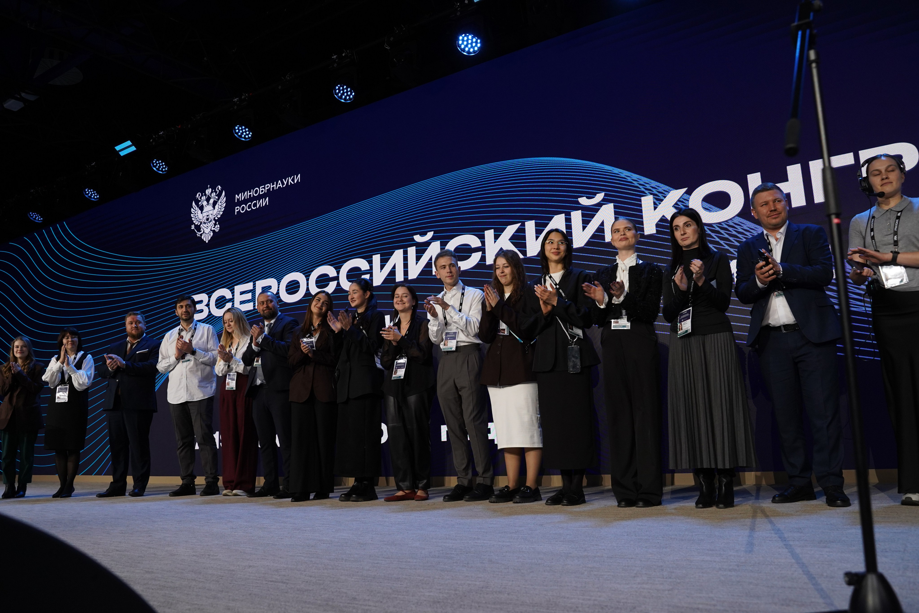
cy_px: 306
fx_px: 715
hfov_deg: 65.5
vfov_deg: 46.4
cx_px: 460
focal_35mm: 28
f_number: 5
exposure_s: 1/160
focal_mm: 28
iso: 1600
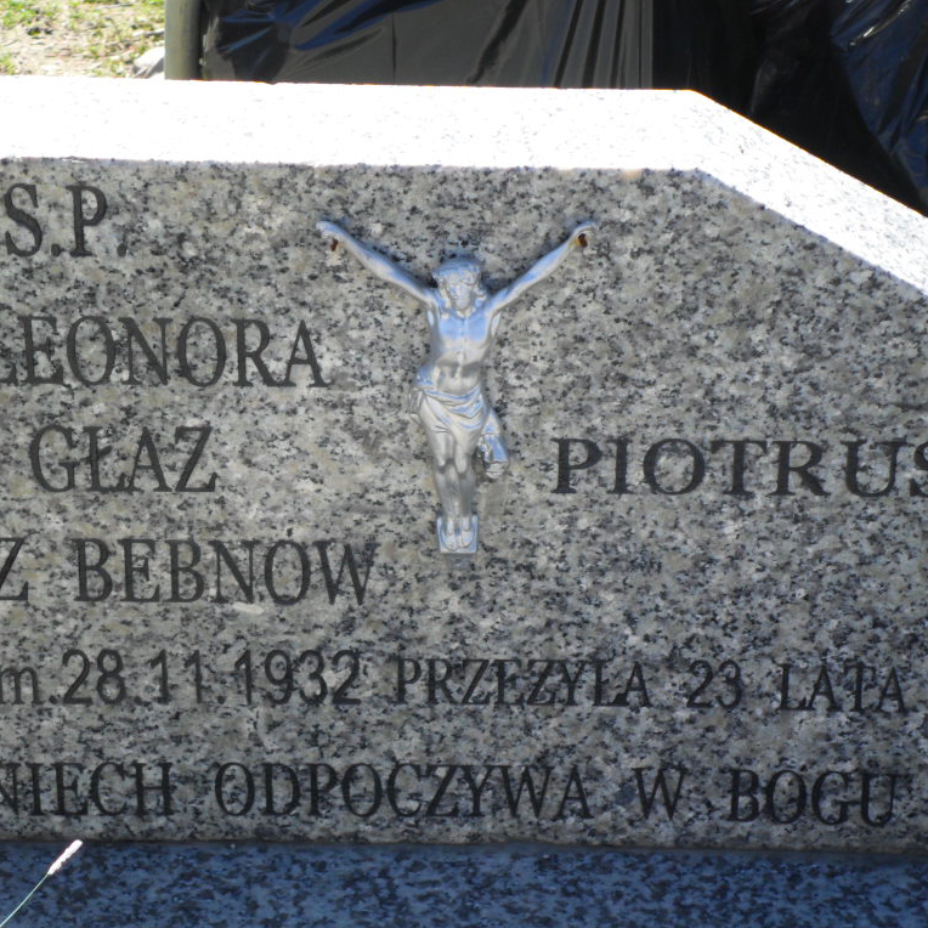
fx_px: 3882
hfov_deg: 13.6
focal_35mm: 128
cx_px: 460
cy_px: 464
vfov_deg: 13.6
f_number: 5
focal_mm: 19.6
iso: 100
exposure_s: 1/180
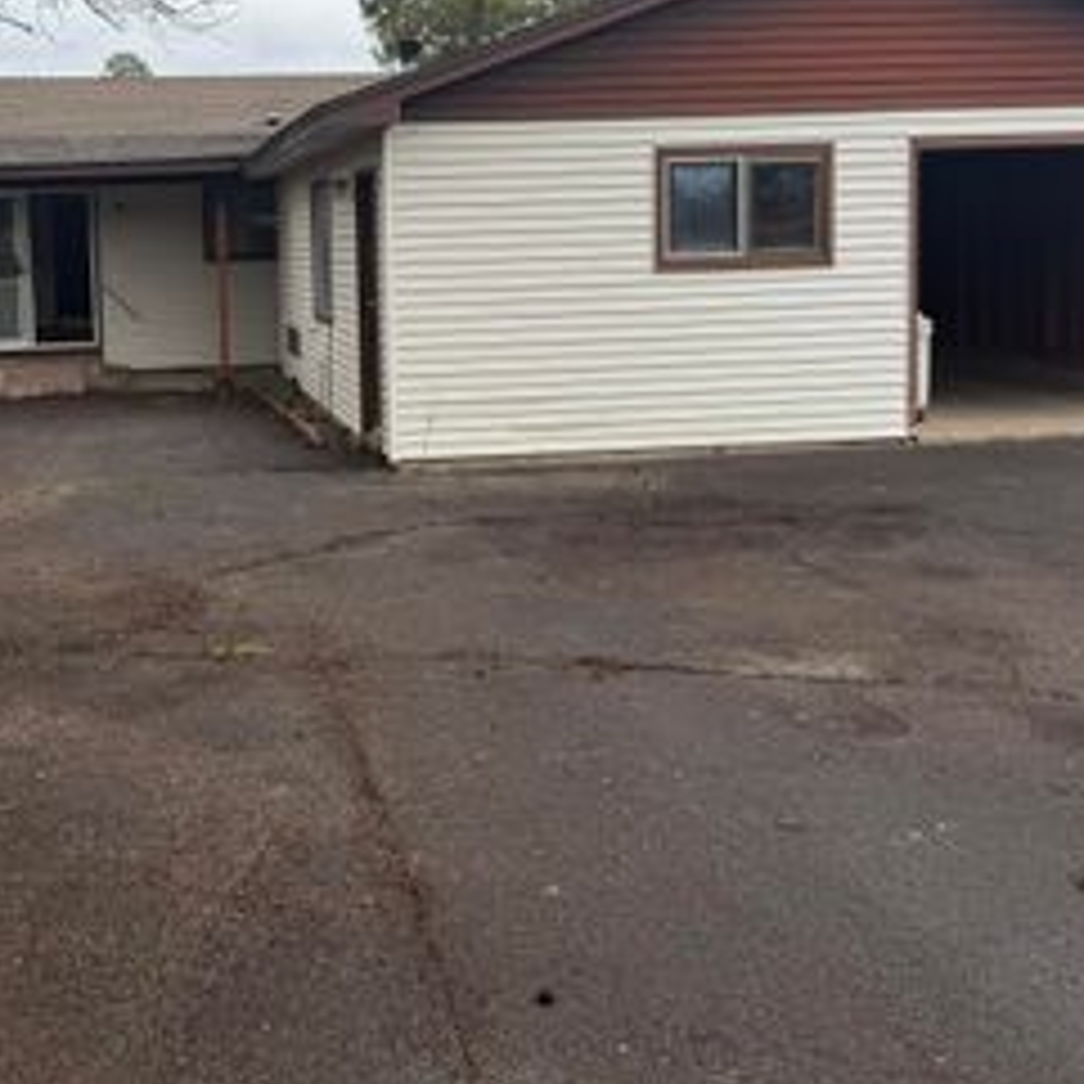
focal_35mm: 44
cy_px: 362
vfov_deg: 37.9
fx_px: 1559
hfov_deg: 37.7
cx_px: 319
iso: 80
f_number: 1.78
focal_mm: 6.76
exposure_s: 1/1585
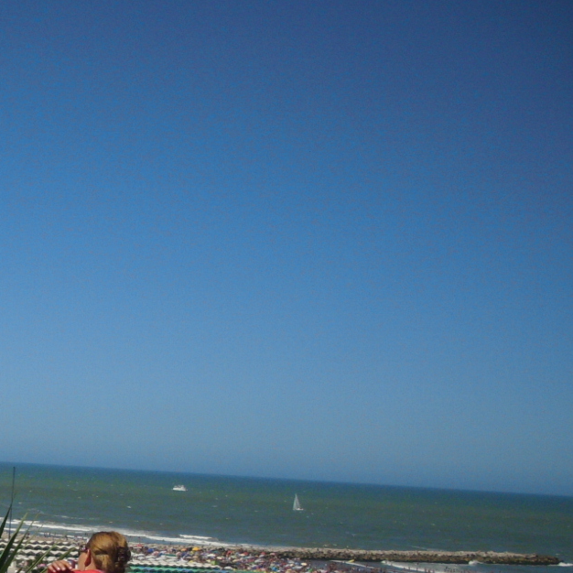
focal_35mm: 70
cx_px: -4
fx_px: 1311
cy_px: 474
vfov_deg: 24.2
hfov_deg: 23.6
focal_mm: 6.2
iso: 50
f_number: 5.6
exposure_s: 1/840
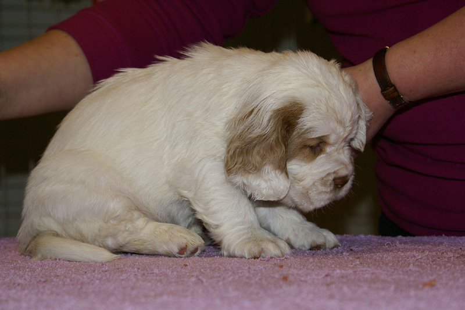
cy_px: 155
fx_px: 1162
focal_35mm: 90
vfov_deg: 15.2
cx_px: 232
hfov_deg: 22.6
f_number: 5.6
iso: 400
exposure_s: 1/80
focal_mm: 60
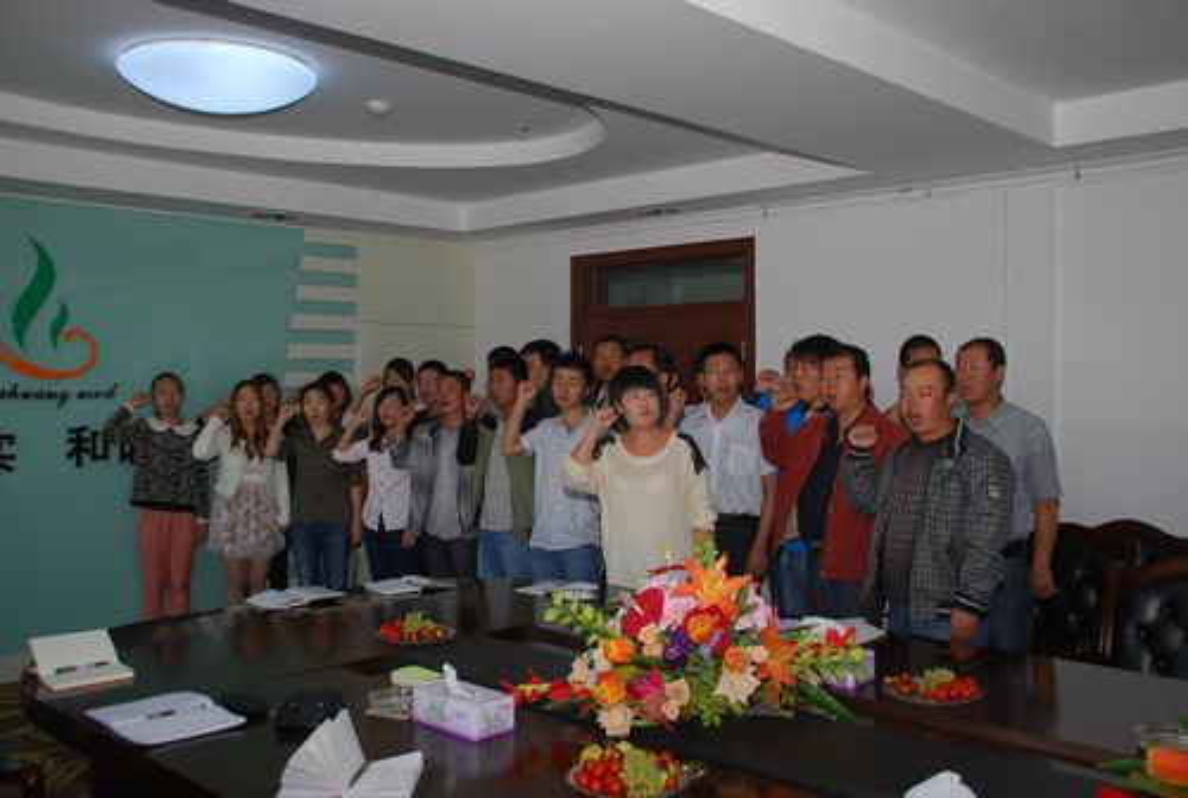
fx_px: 1092
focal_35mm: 33
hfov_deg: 57.1
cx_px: 594
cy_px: 399
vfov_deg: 40.2
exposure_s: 1/60
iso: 100
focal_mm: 22
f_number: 4
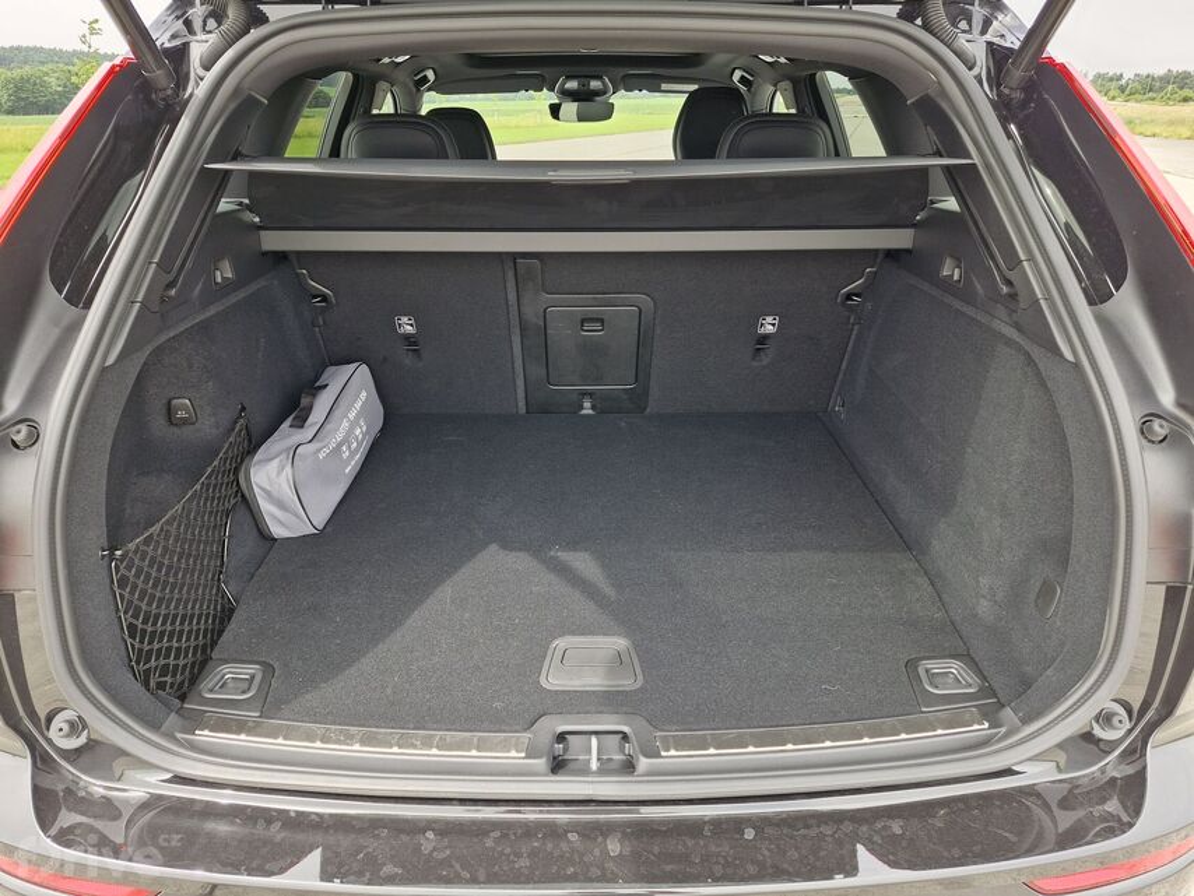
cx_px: 597
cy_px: 448
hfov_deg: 73.9
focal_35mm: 23
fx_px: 794
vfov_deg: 58.9
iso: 50
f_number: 1.8
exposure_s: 1/180
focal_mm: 5.54
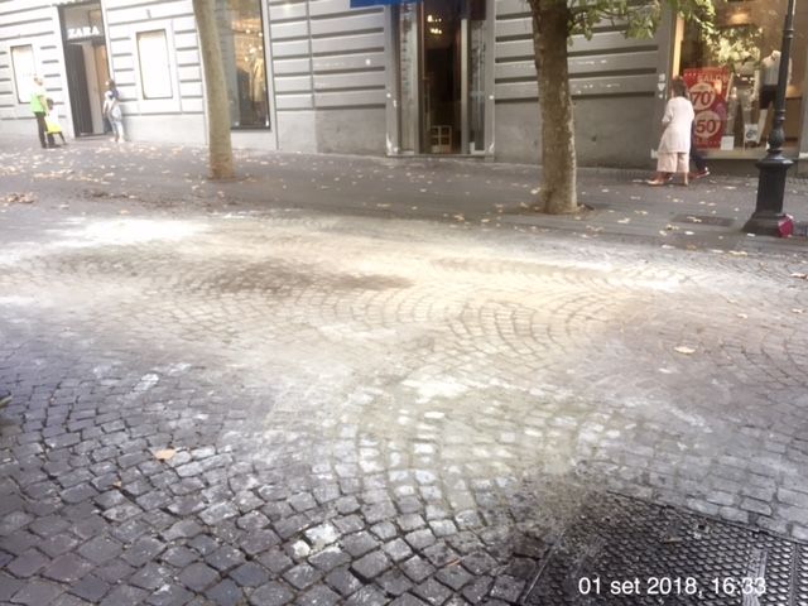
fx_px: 677
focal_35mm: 29
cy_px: 303
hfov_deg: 61.7
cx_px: 404
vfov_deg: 48.2
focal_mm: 4.15
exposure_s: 1/33
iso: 32
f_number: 2.2
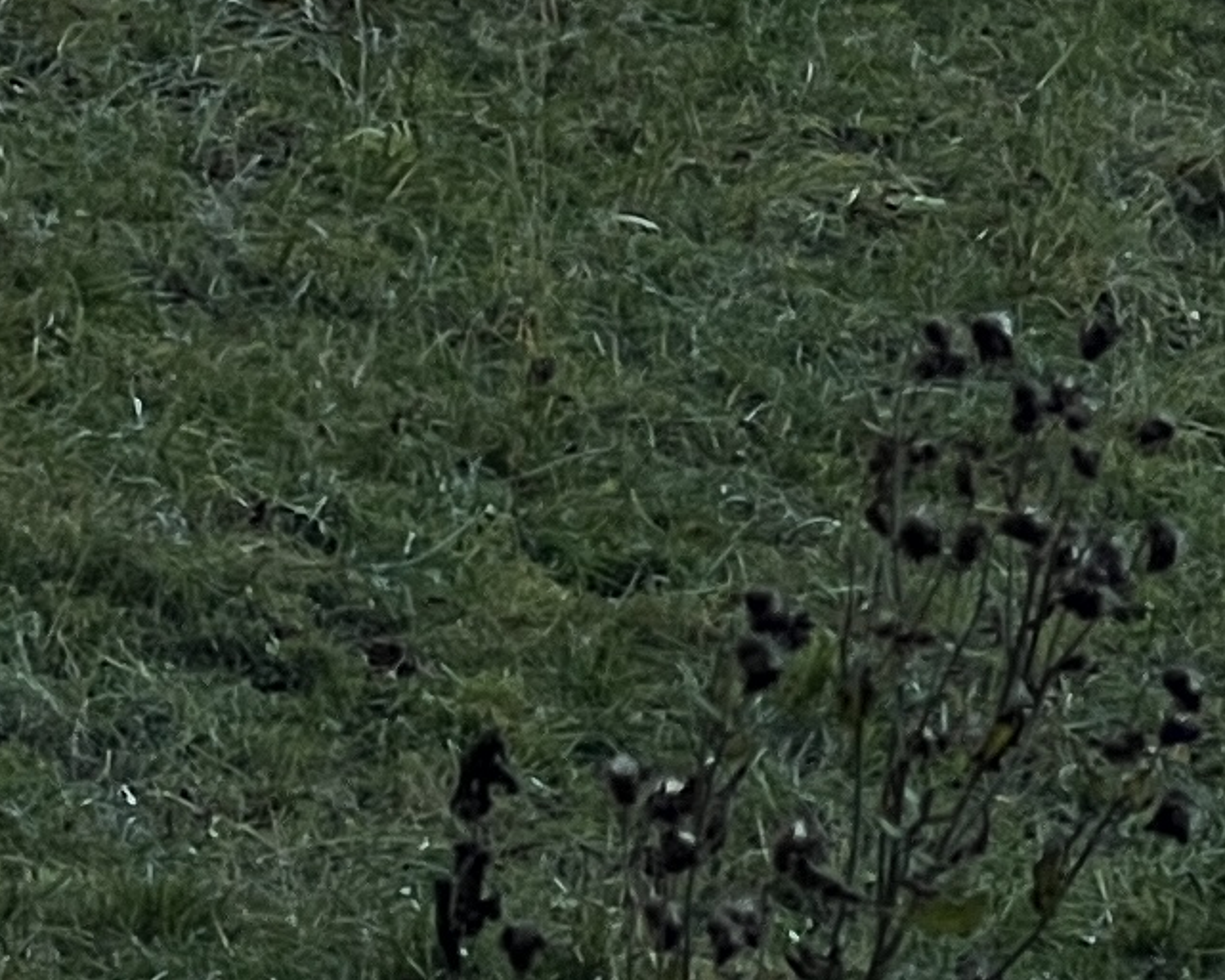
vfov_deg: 3.2
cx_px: -241
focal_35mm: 473
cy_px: -1530
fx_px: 17151
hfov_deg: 4.1
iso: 32
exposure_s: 1/260
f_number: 2.8
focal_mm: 9
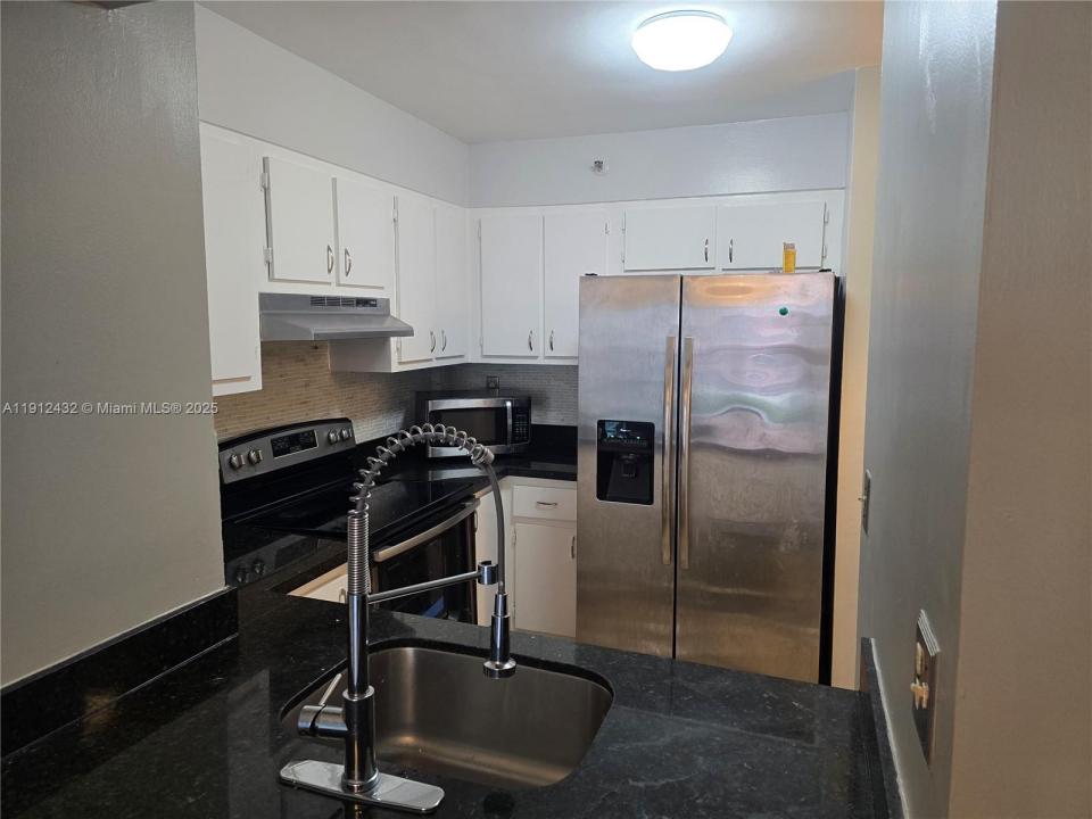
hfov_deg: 73.9
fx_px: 726
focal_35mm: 23
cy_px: 410
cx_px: 546
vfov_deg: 58.9
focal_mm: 6.3
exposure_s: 1/120
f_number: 1.7
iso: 400
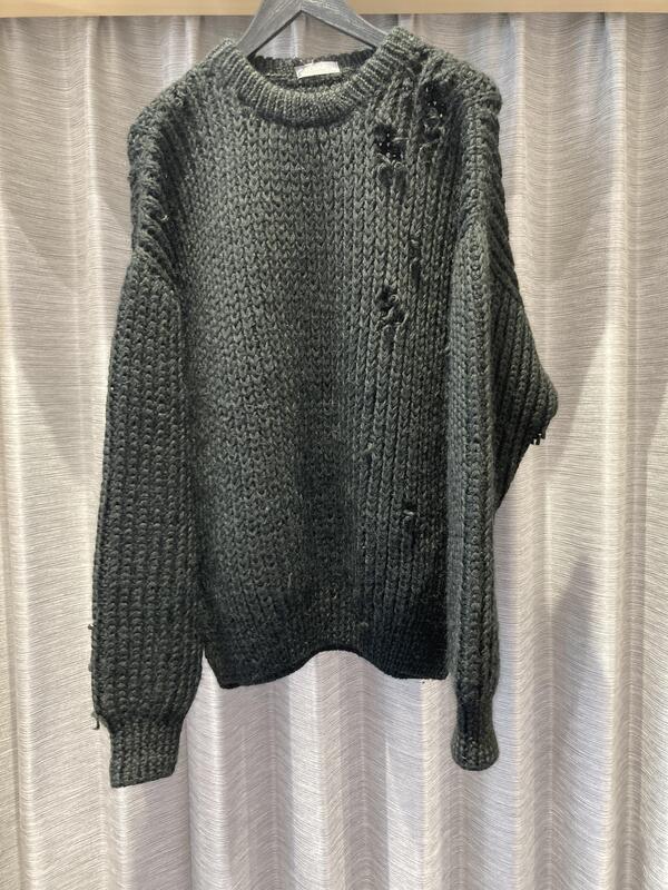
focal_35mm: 28
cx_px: 334
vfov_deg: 63.4
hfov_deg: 49.7
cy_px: 445
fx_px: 720
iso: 160
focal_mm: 3.99
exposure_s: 1/50
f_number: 1.8
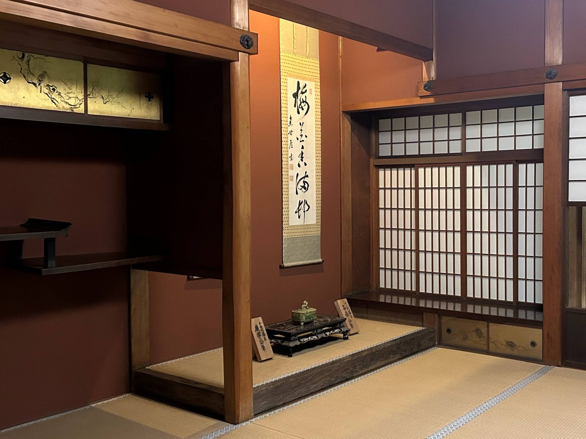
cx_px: 293
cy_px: 220
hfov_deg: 67.3
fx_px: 440
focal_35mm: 26
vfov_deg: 53.1
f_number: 1.5
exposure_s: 1/50
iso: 500
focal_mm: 5.7
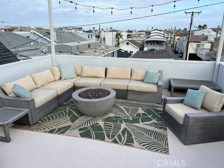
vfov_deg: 53.1
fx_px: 168
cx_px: 112
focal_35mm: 26
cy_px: 84
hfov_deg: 67.3
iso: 50
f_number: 1.5
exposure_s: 1/1901
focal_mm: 5.7
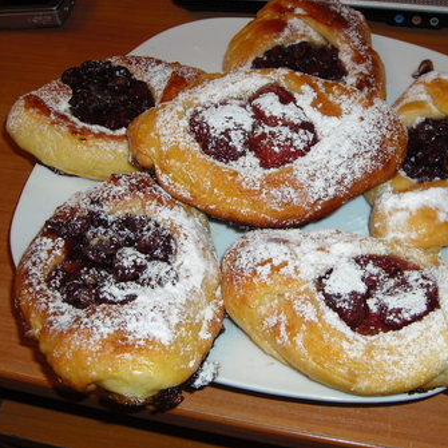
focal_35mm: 44
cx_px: 269
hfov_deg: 38.2
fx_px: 644
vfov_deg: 38.3
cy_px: 223
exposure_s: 1/60
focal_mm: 6.2
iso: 100
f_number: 2.7
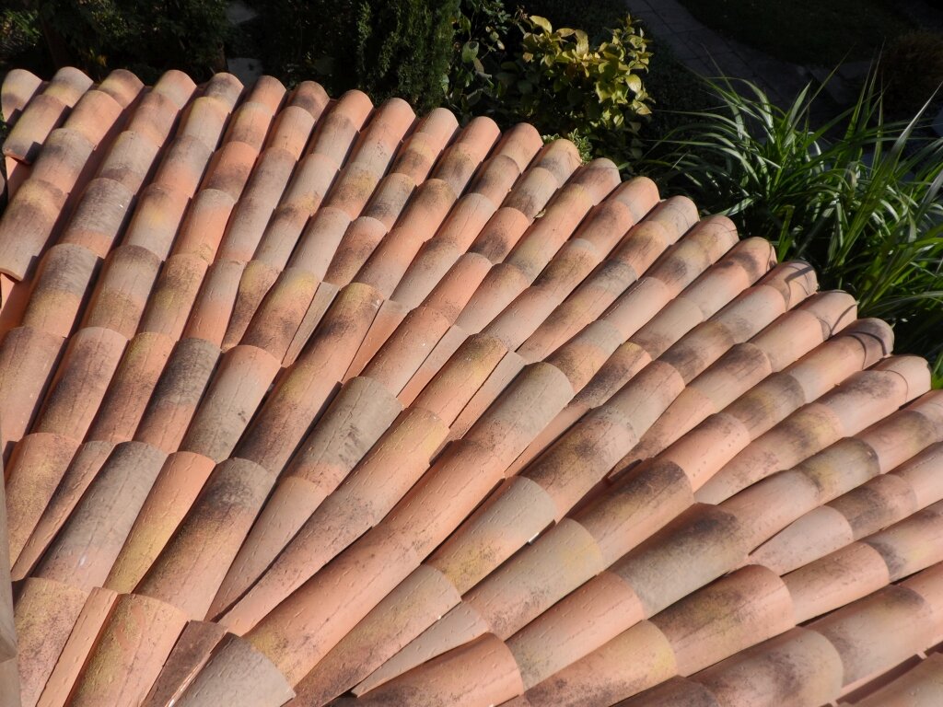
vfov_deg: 49.7
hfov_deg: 63.4
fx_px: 763
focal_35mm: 28
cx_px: 472
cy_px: 354
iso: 80
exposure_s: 1/125
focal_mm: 4.9
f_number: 8.8
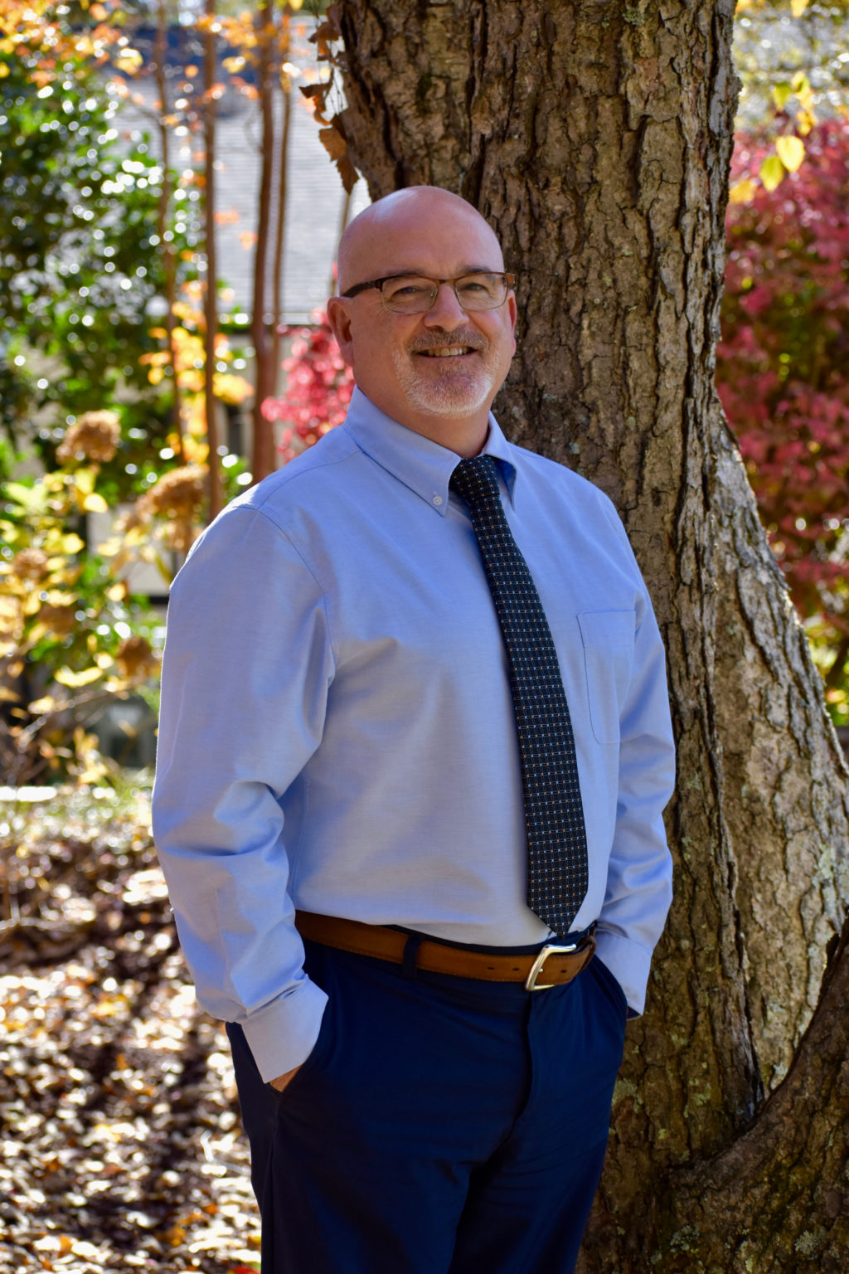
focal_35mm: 108
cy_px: 637
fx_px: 3820
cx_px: 424
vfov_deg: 18.9
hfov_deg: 12.7
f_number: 5
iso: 400
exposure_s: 1/500
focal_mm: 72
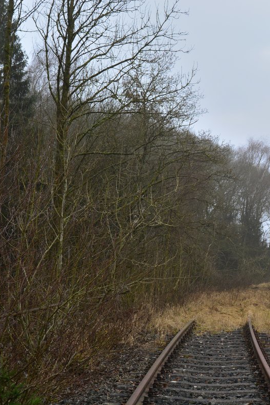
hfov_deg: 19.8
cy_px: 201
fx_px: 765
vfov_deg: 29.7
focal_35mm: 68
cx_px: 217
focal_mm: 30
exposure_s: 1/6
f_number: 14
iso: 100
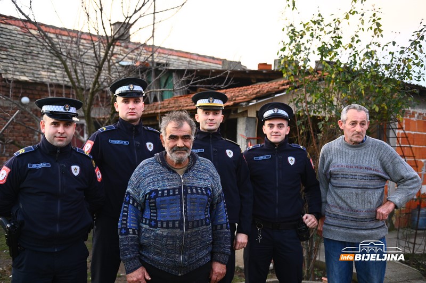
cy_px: 142
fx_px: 449
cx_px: 213
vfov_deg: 35.0
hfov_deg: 50.7
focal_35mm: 38
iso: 1600
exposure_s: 1/320
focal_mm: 38
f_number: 2.8
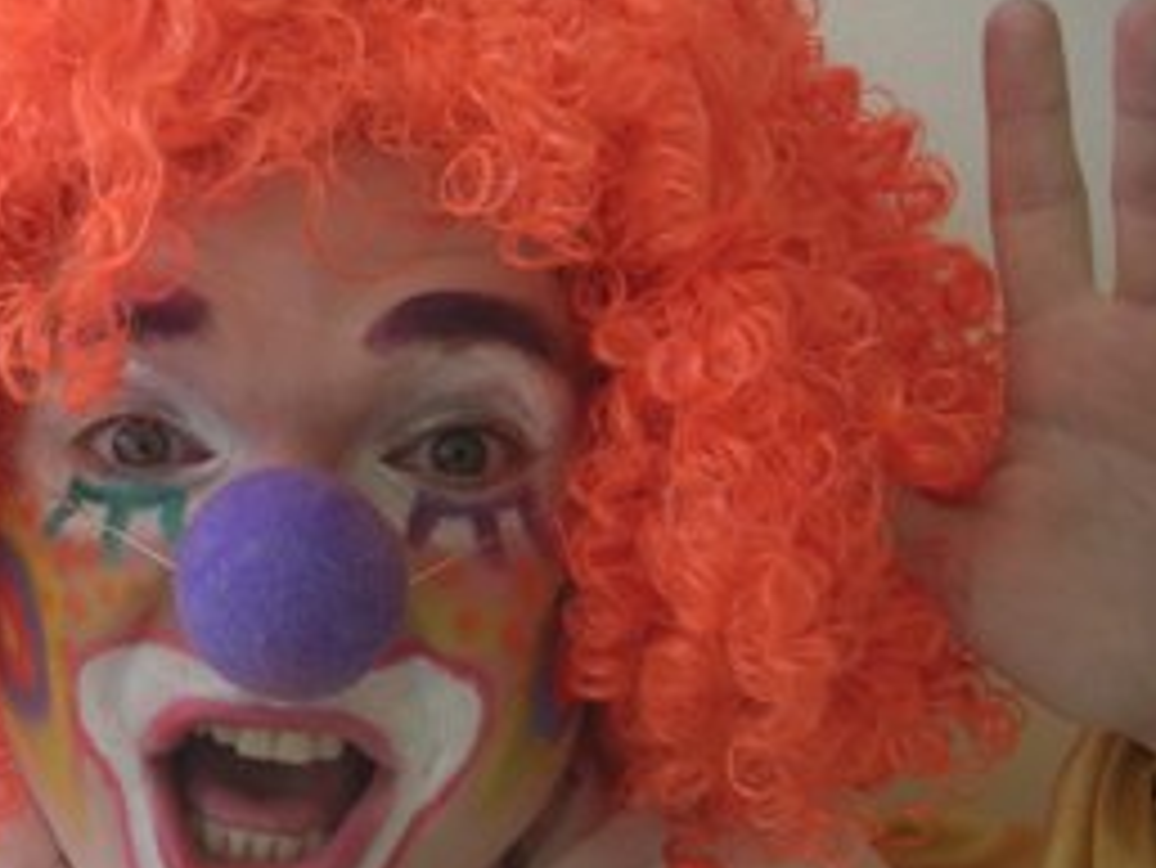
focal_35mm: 95
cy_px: 441
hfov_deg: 20.5
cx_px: 265
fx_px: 3174
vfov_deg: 15.6
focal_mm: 9.4
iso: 50
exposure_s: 1/60
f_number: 3
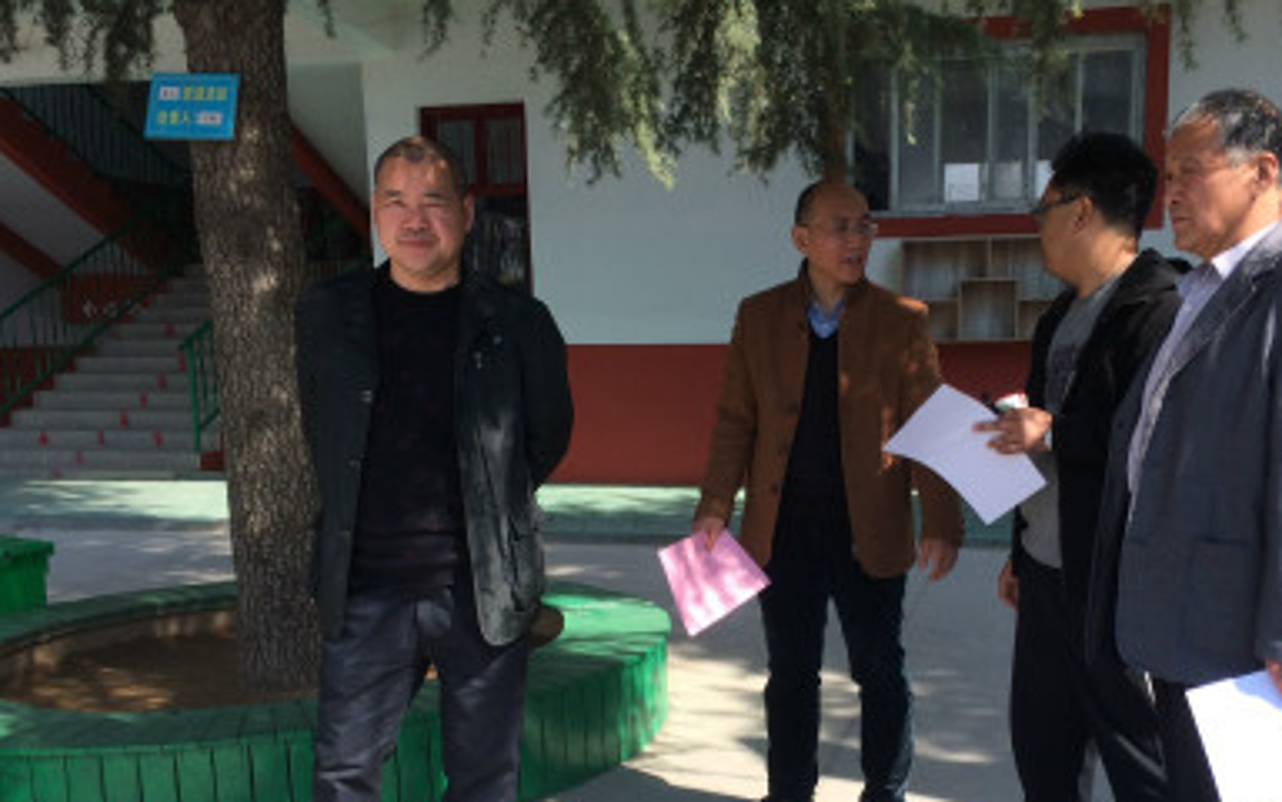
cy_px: 570
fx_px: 1398
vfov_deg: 31.6
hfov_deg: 49.1
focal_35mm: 40
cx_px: 751
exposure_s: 1/746
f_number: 2.2
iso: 32
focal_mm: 4.15
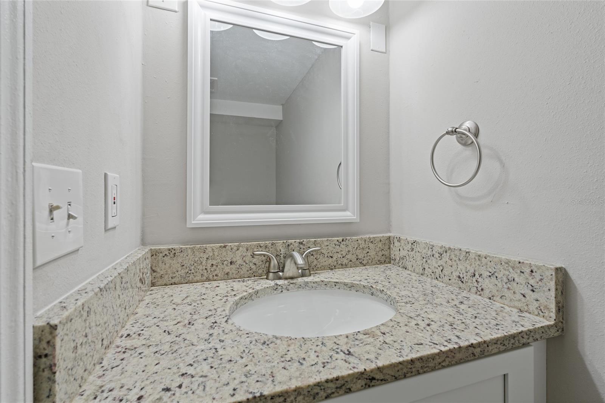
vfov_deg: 73.7
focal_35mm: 16
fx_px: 269
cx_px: 302
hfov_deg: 96.7
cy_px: 202
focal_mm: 16
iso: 250
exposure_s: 1/6
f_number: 8
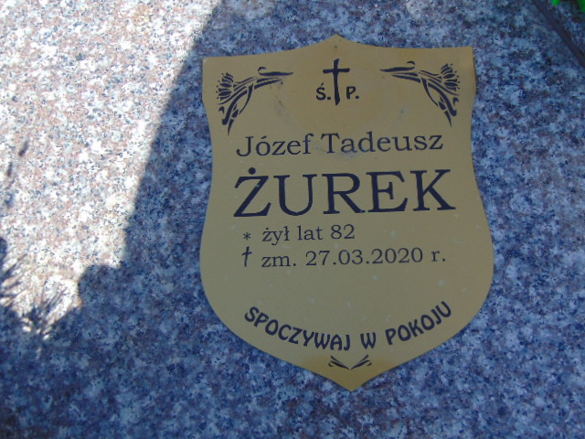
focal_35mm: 39
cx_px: 292
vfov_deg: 36.8
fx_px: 659
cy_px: 220
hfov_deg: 47.9
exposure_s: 1/640
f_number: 3.3
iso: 80
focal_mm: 6.9
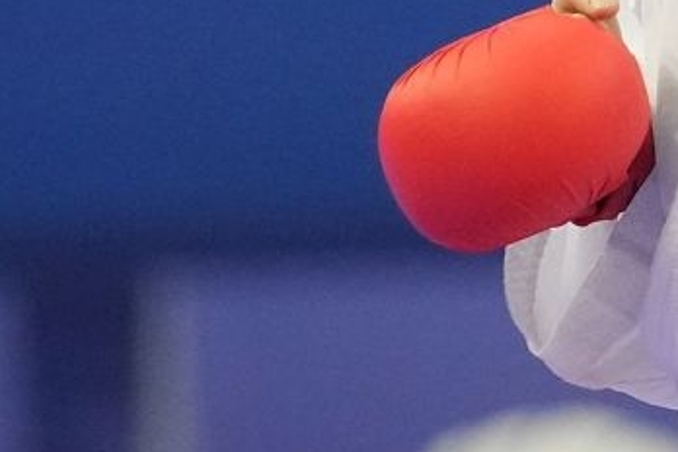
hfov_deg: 1.3
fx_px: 29189
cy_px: -555
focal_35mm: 1550
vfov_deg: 0.9
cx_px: 1048
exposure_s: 1/1000
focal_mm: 200
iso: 3200
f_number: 2.8
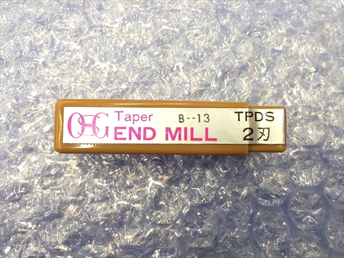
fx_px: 288
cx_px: 172
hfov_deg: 61.7
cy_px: 129
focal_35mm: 29
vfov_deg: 48.2
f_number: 2.2
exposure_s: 1/30
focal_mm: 4.15
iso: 80
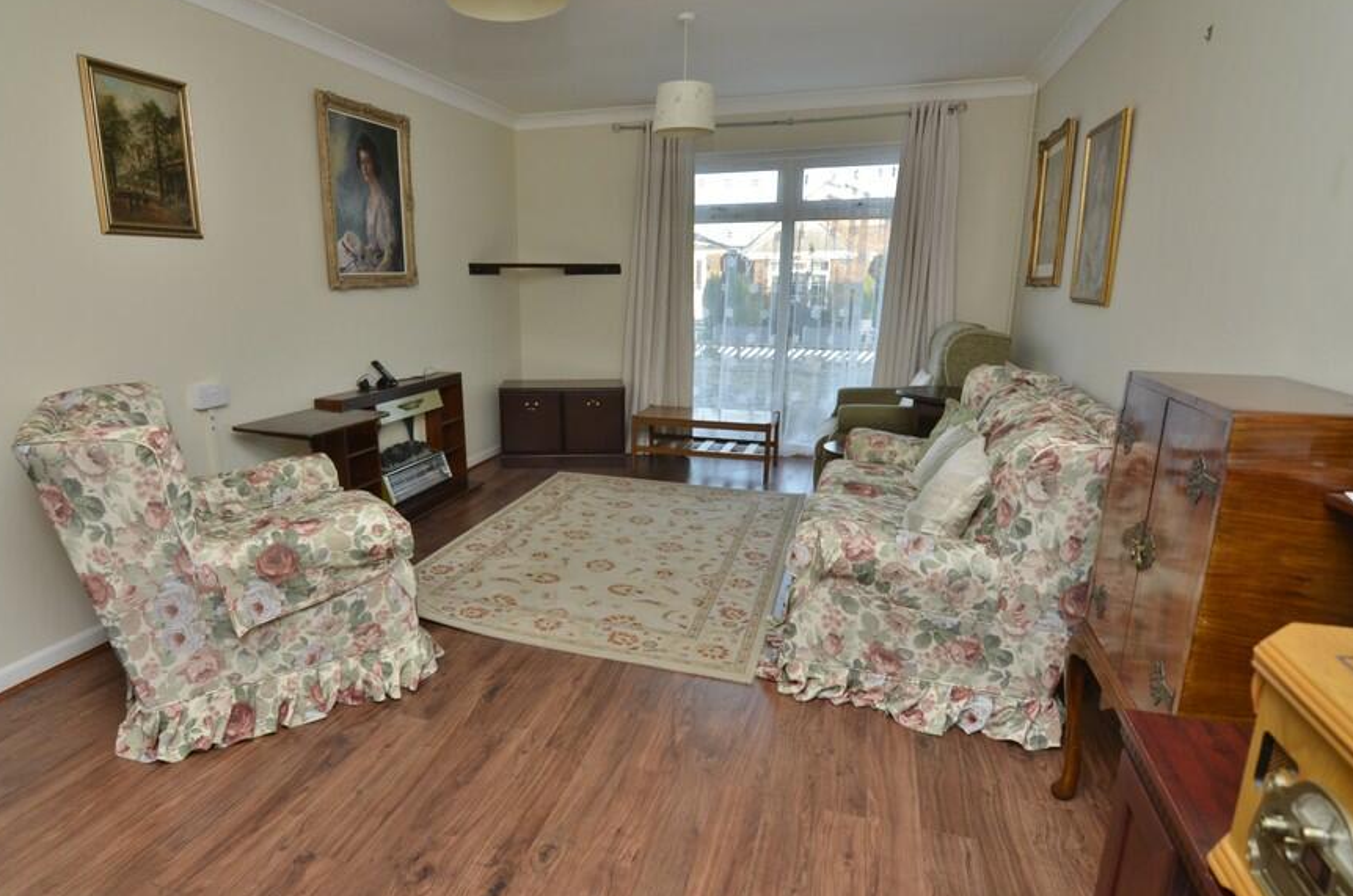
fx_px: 735
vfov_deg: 62.7
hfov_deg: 84.8
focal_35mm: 20
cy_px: 464
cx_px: 582
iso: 400
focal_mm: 11
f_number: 5.6
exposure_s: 1/60
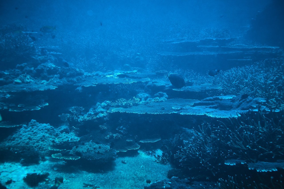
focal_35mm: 70
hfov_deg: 28.8
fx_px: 552
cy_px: 94
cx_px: 142
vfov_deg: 19.5
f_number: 8
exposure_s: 1/125
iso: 400
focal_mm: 70
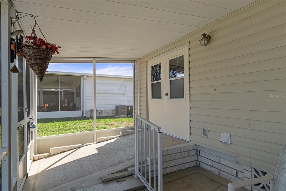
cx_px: 143
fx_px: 155
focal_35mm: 20
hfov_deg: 85.4
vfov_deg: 63.2
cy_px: 96
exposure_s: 1/250
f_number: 8
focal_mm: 13
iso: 320
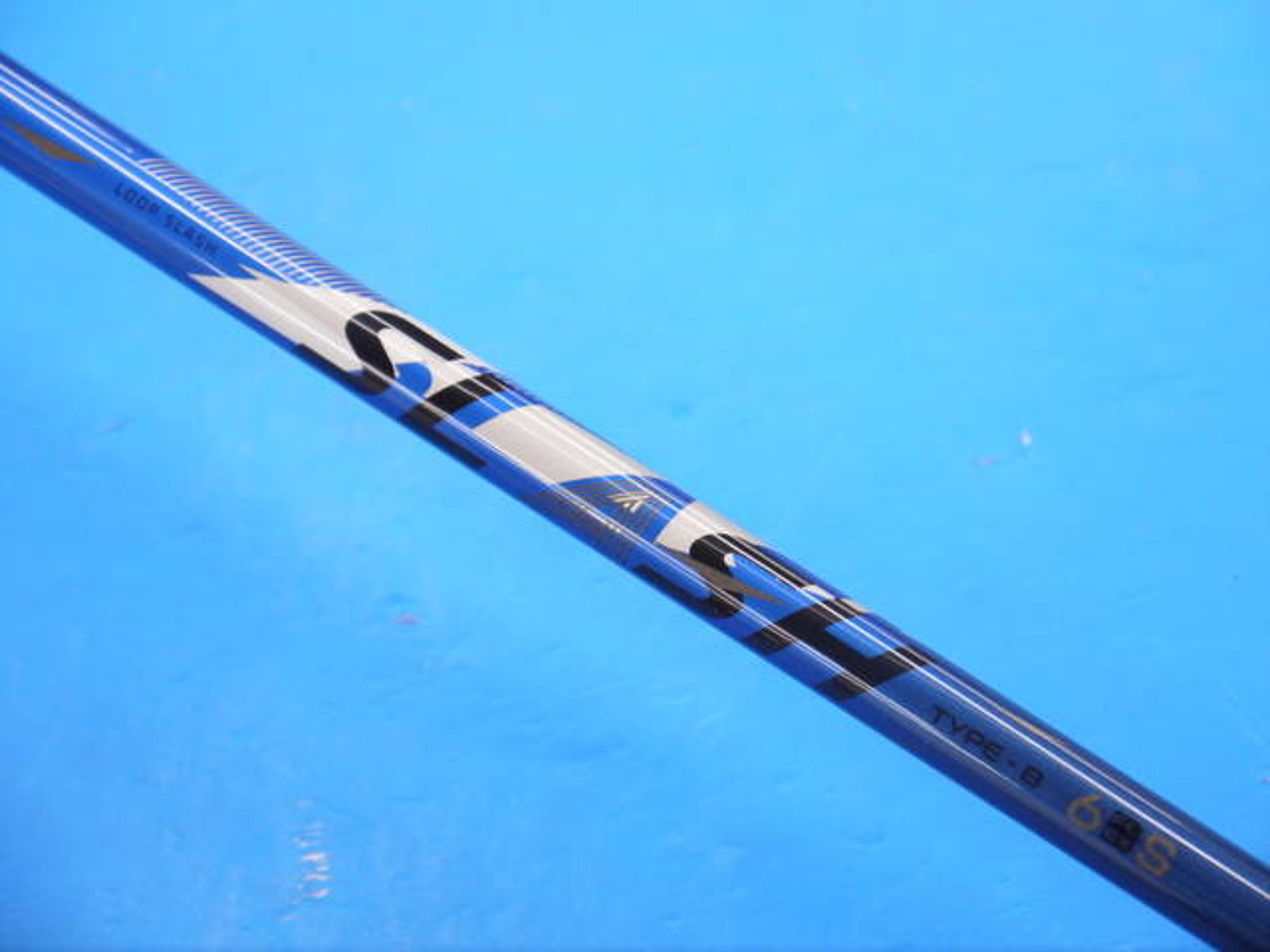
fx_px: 3082
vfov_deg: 17.6
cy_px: 476
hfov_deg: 23.3
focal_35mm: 84
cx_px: 635
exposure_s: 1/80
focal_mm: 42
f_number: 5.6
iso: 640
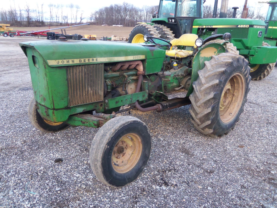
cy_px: 104
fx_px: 224
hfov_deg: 63.4
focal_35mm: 28
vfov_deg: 49.7
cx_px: 138
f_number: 3.9
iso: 200
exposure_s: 1/60
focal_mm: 5.1
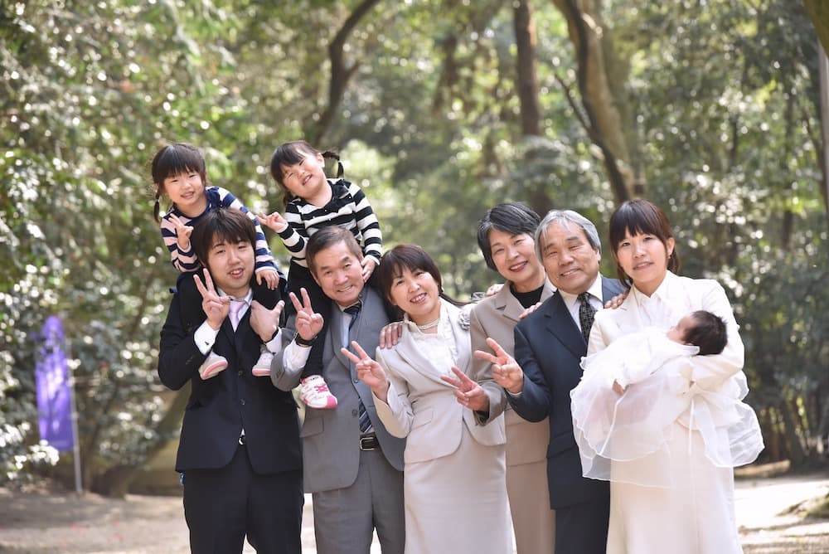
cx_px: 414
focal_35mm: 185
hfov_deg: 11.1
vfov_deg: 7.4
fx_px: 4262
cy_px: 277
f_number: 8
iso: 1000
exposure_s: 1/200
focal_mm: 185
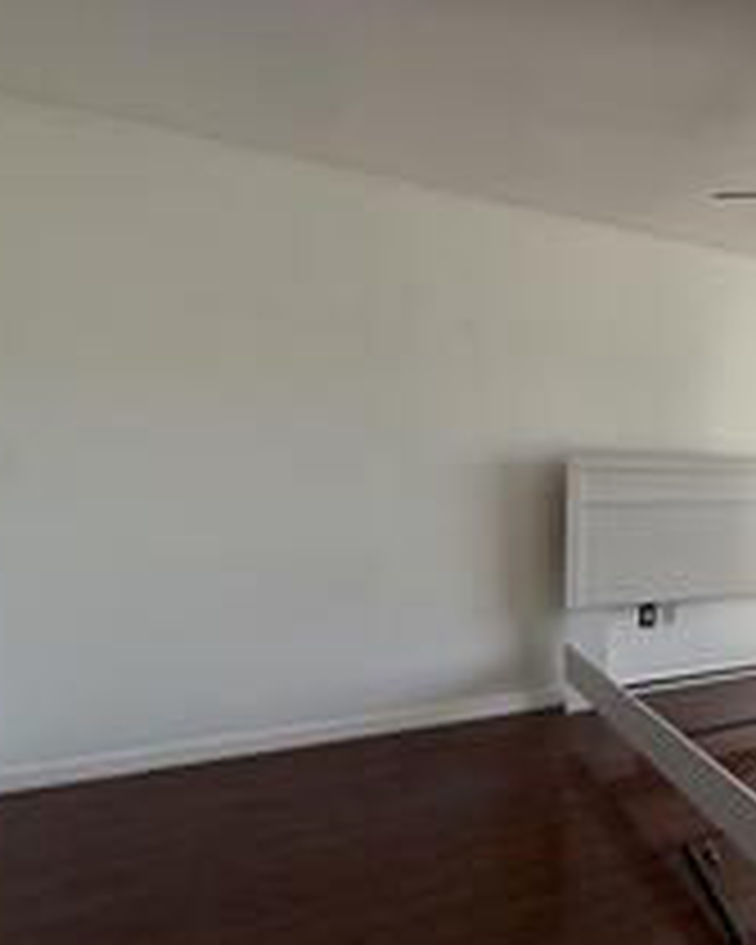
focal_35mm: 26
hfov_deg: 42.9
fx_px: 727
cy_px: 526
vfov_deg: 65.8
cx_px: 832
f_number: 2.2
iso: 64
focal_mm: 2.22
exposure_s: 1/472
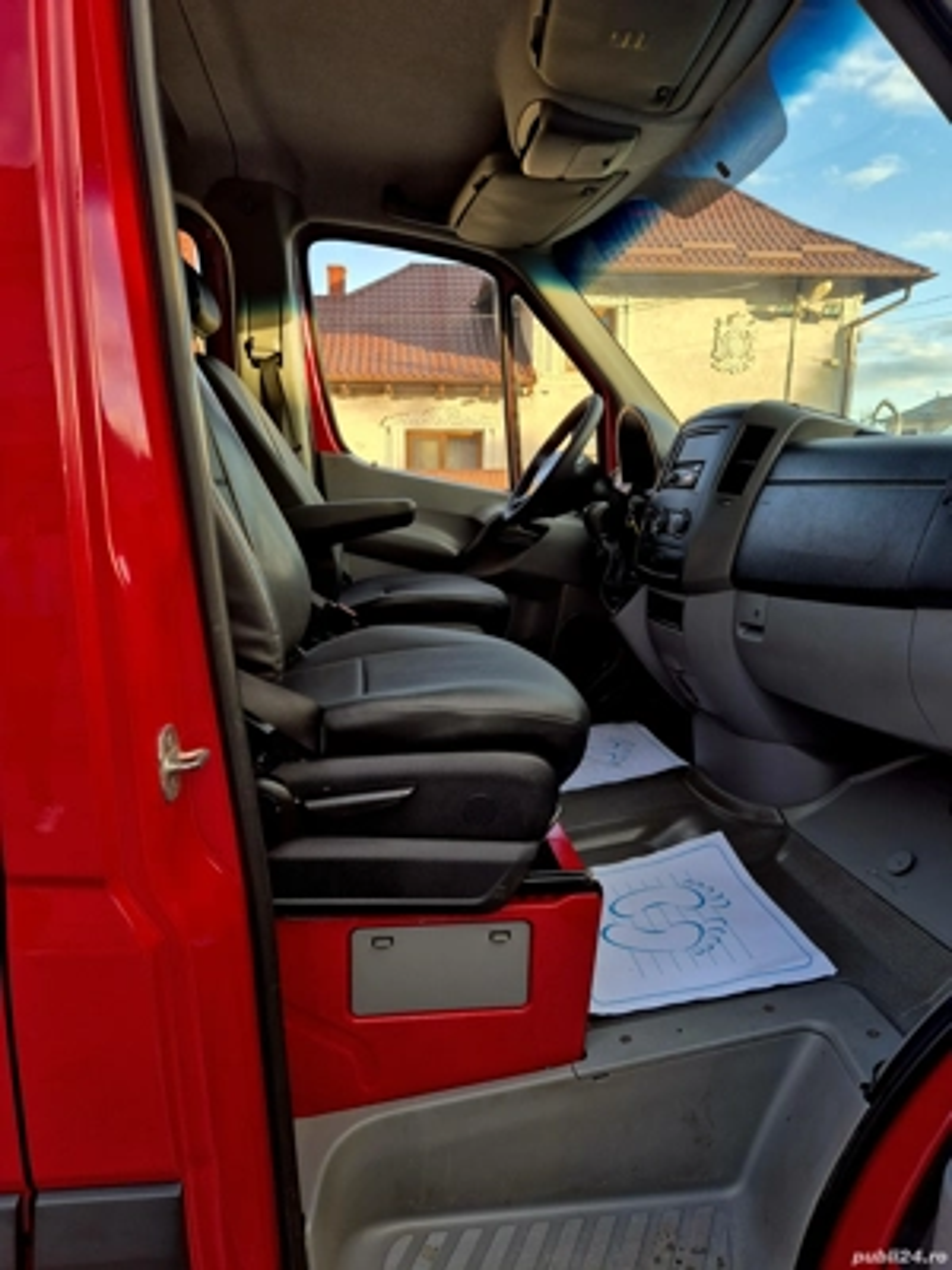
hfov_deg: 58.9
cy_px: 635
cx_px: 476
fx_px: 843
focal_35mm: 23
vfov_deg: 73.9
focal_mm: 5.4
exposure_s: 1/182
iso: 32
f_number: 1.8
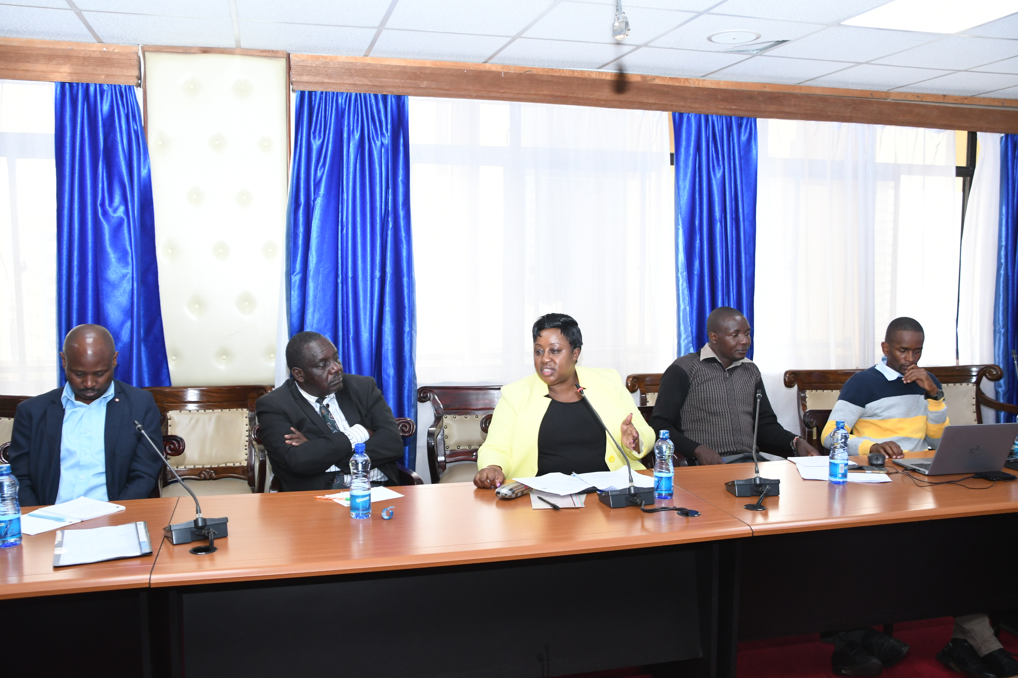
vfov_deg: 42.3
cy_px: 339
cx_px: 509
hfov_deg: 60.3
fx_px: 877
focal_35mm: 31
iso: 1000
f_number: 5
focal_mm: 21
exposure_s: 1/100
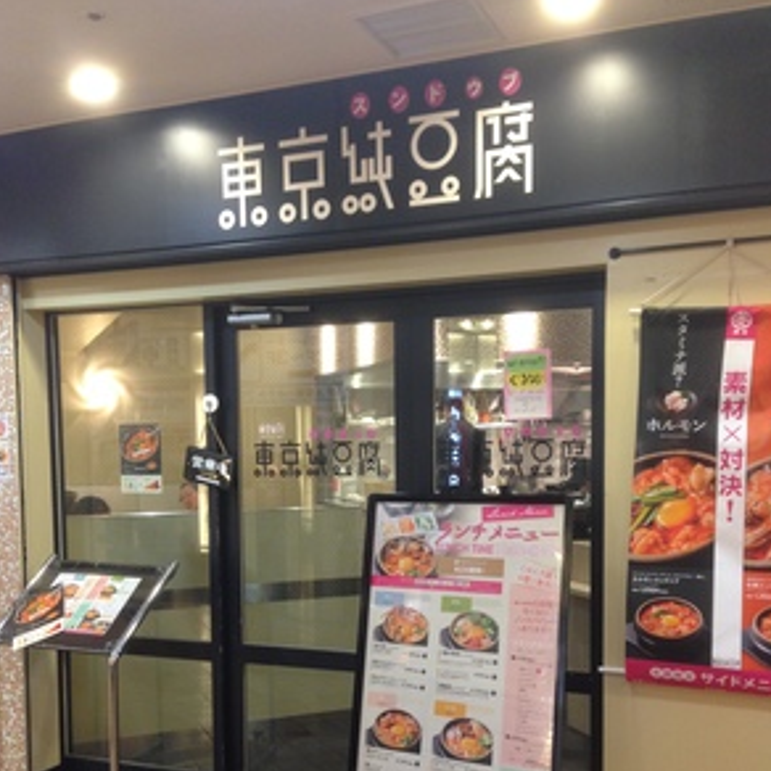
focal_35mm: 40
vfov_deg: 41.3
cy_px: 518
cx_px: 383
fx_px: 1008
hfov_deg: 41.9
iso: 125
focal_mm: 4.12
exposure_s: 1/20
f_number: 2.4
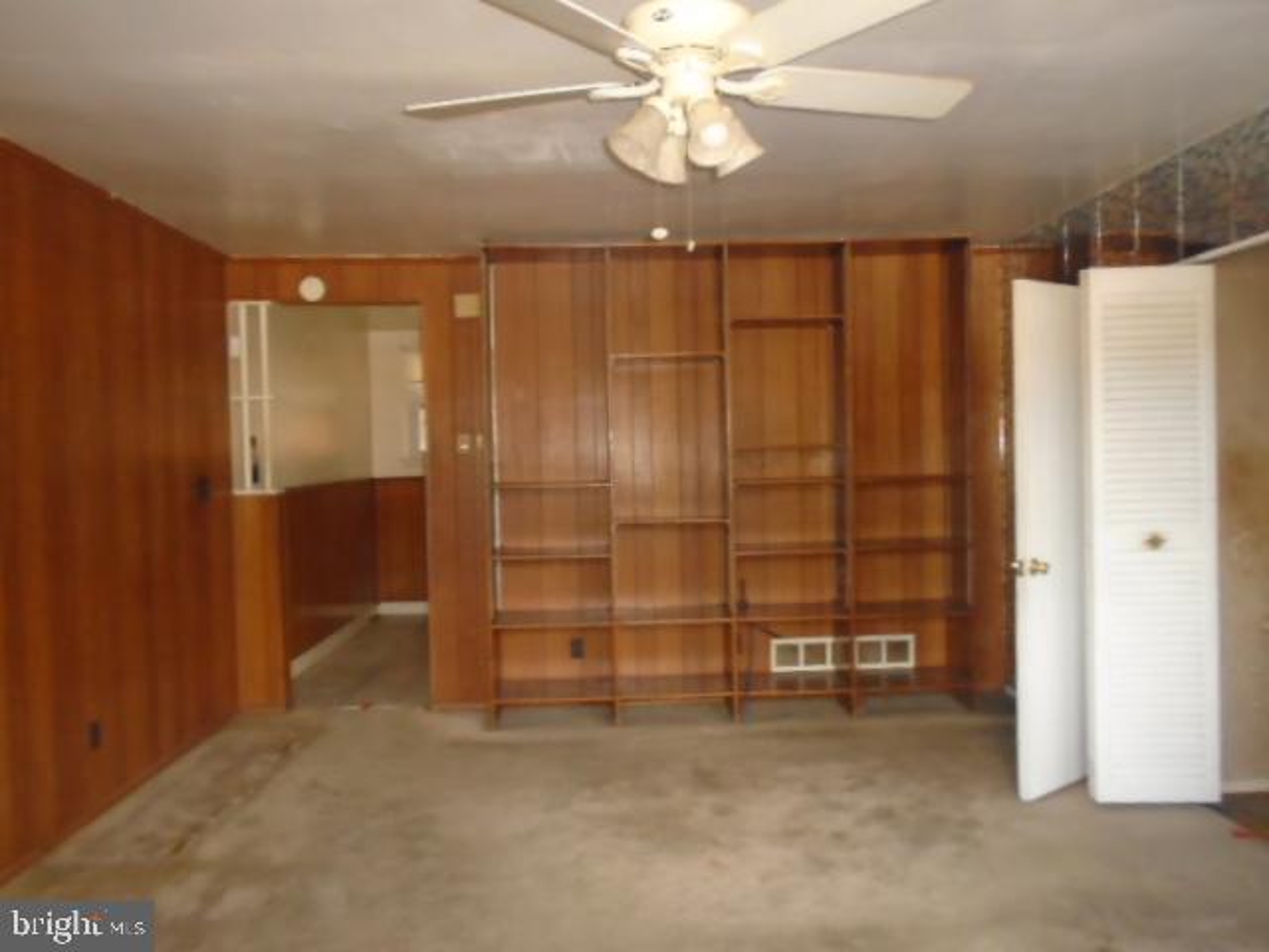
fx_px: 953
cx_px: 634
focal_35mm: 26
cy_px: 476
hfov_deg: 67.3
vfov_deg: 53.1
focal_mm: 4.6
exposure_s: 1/30
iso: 400
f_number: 3.2
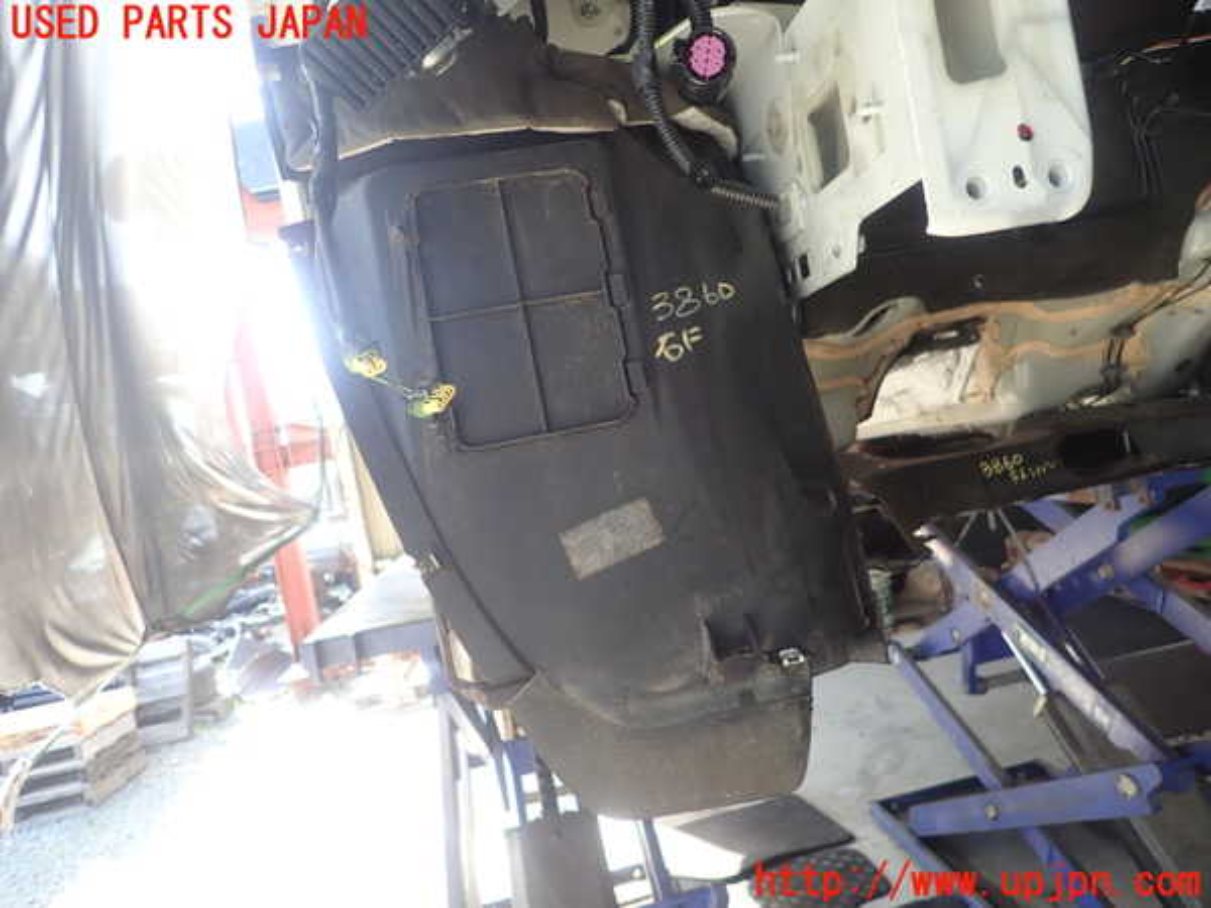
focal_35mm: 25
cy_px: 454
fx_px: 875
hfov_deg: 69.4
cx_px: 606
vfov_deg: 54.9
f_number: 2
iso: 100
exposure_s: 1/60
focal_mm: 4.5
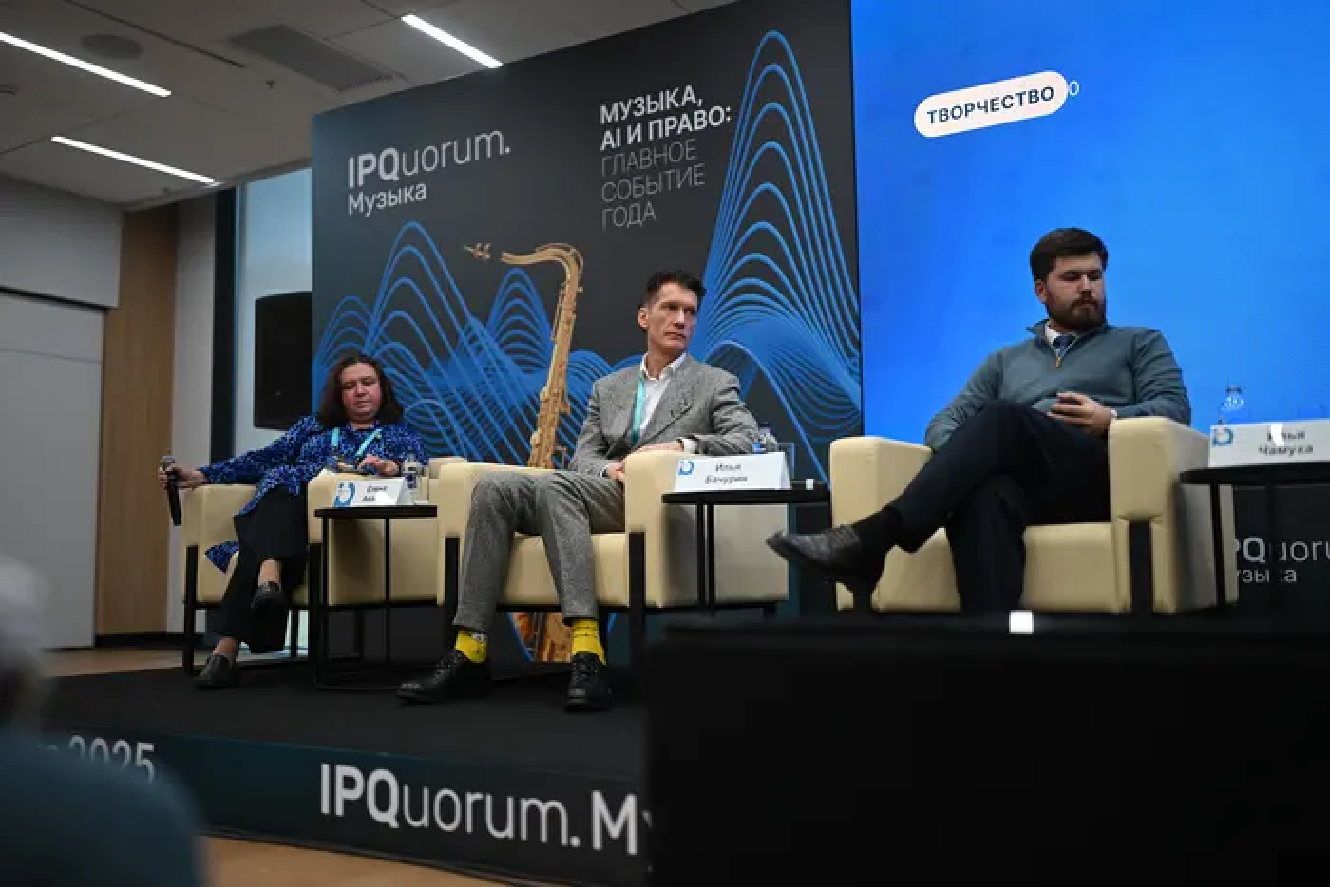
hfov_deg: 54.4
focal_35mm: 35
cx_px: 665
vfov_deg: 37.9
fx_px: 1293
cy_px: 444
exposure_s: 1/160
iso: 100
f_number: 1.2
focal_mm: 35
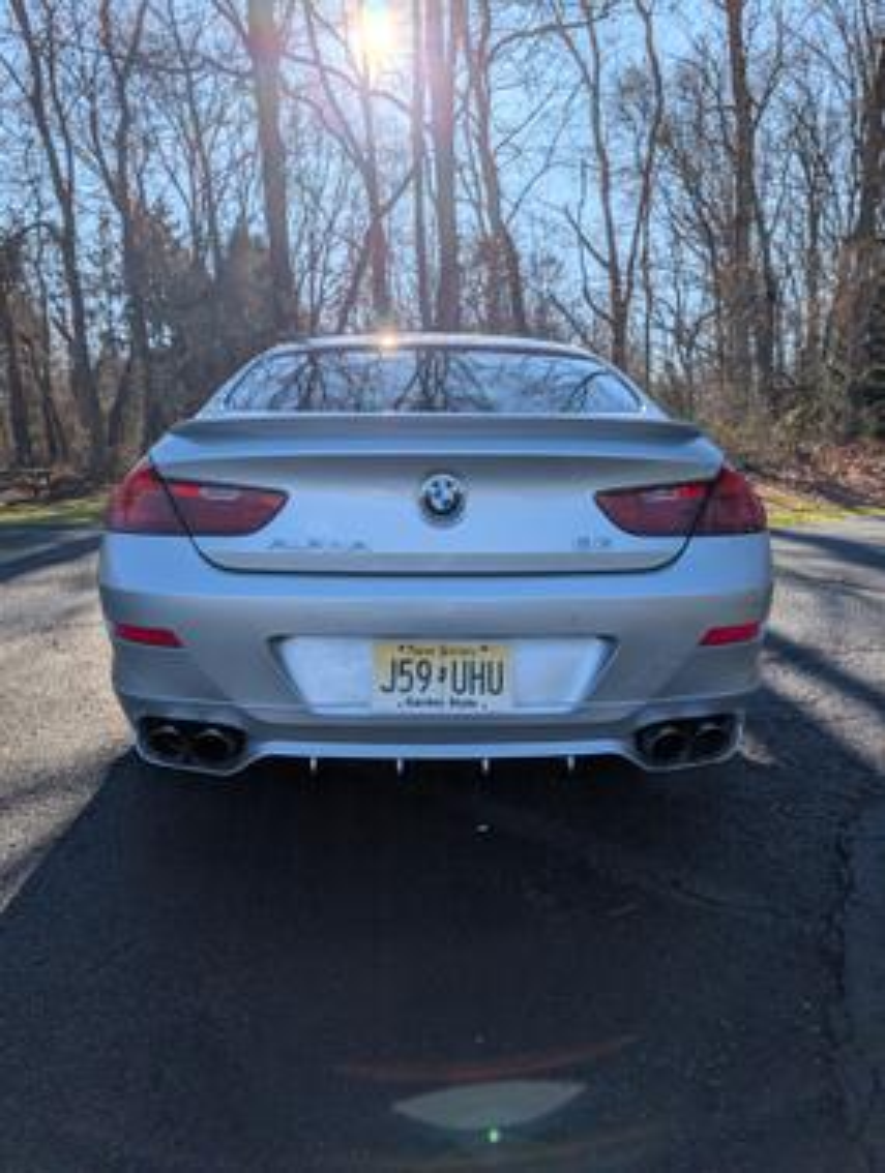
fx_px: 815
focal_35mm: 24
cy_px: 586
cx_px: 442
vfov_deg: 71.5
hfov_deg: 57.0
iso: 21
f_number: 1.68
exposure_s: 1/13158
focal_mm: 6.9
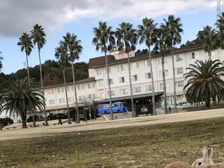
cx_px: 98
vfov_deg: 24.7
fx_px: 369
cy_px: 161
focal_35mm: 57
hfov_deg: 33.7
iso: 20
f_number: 1.8
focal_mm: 3.99
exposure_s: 1/967
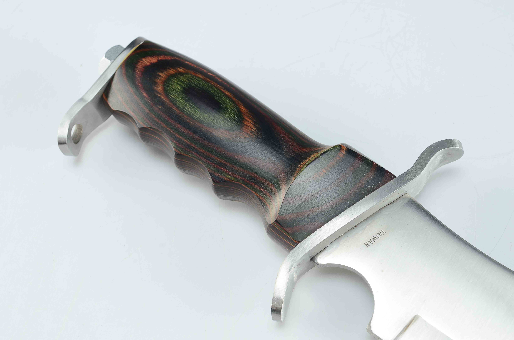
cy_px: 170
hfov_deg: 33.5
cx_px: 257
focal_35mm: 60
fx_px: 855
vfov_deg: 22.5
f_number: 10
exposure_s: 1/80
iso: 100
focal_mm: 40
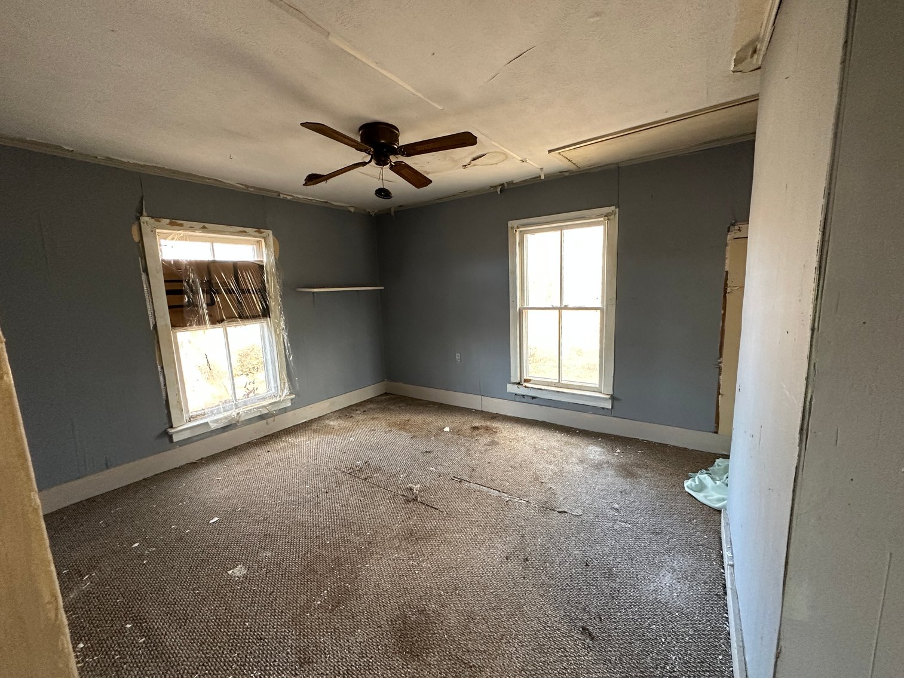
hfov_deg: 102.1
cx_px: 452
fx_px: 366
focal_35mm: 14
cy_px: 339
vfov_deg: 85.7
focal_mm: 2.22
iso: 320
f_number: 2.2
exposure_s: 1/76
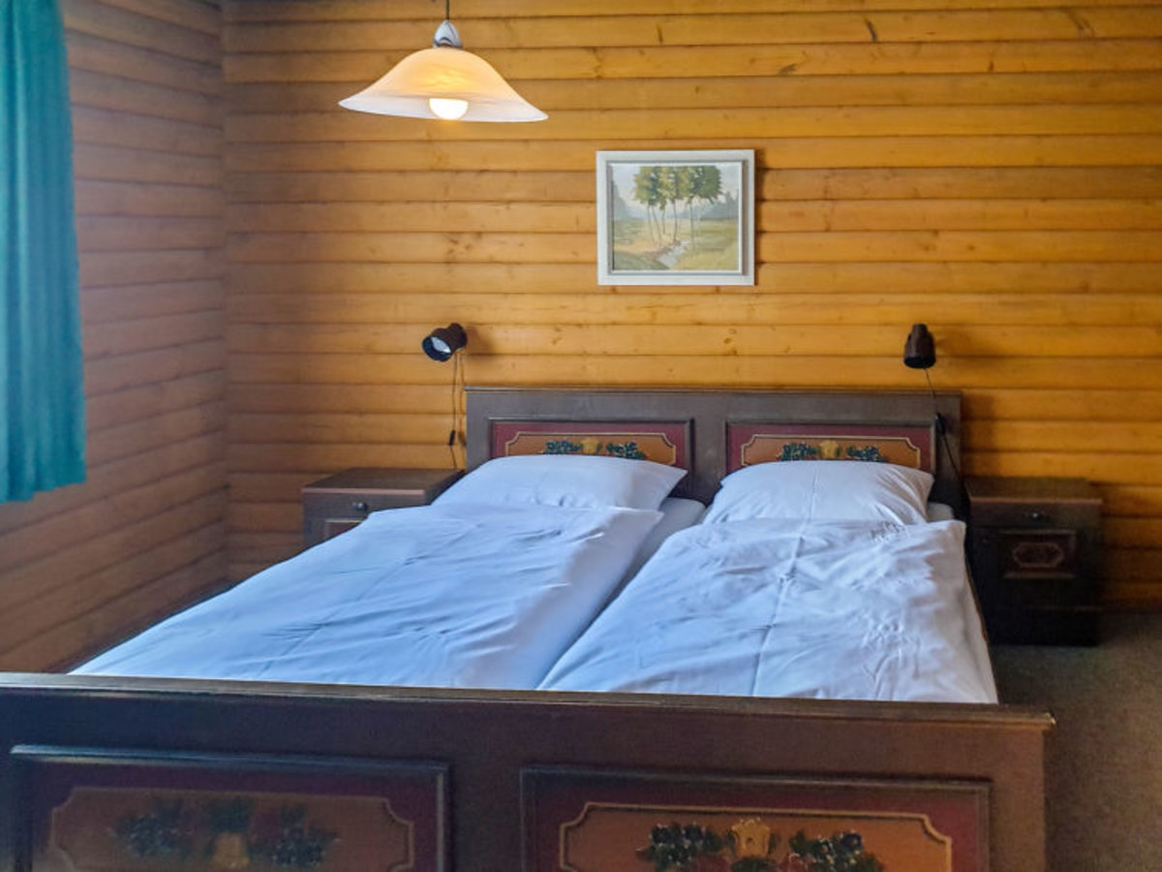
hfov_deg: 67.3
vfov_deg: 53.1
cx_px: 581
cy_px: 436
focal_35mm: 26
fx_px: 873
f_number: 2.4
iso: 320
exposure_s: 1/50
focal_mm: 4.3
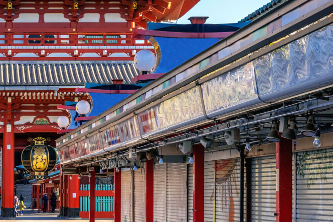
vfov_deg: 12.9
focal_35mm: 106
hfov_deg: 18.6
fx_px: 981
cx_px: -31
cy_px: 62
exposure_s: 1/80
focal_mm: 44
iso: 100
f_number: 9
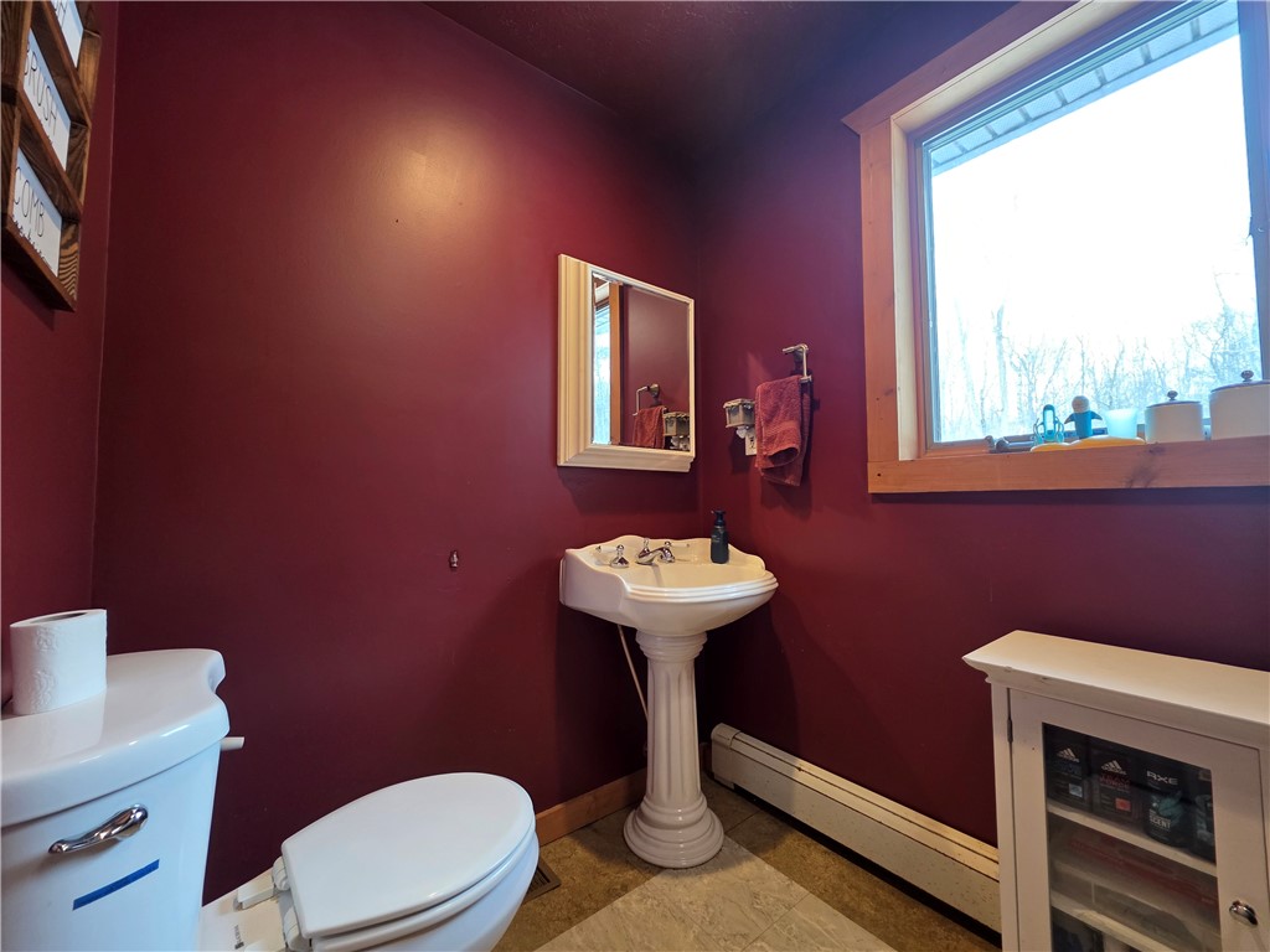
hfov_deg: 106.2
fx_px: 477
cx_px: 635
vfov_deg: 89.9
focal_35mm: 13
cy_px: 476
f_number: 1.9
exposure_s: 1/60
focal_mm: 2.2
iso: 160
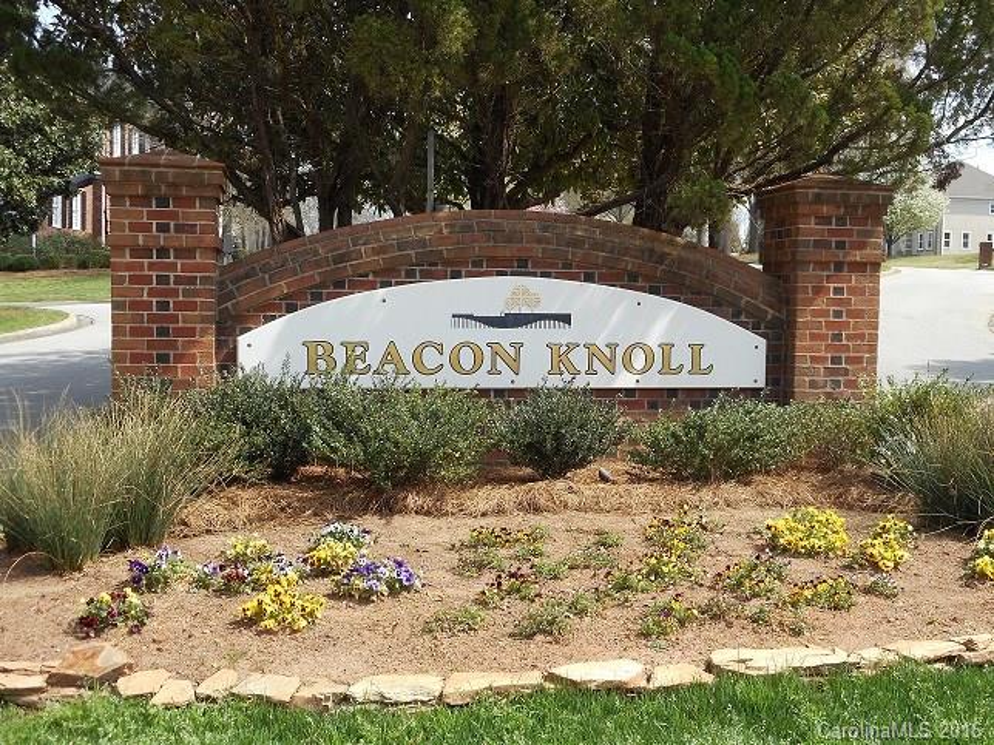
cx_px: 497
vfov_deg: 32.9
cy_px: 372
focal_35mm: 44
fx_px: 1263
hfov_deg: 42.9
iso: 80
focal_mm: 7.9
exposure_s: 1/200
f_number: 4.7
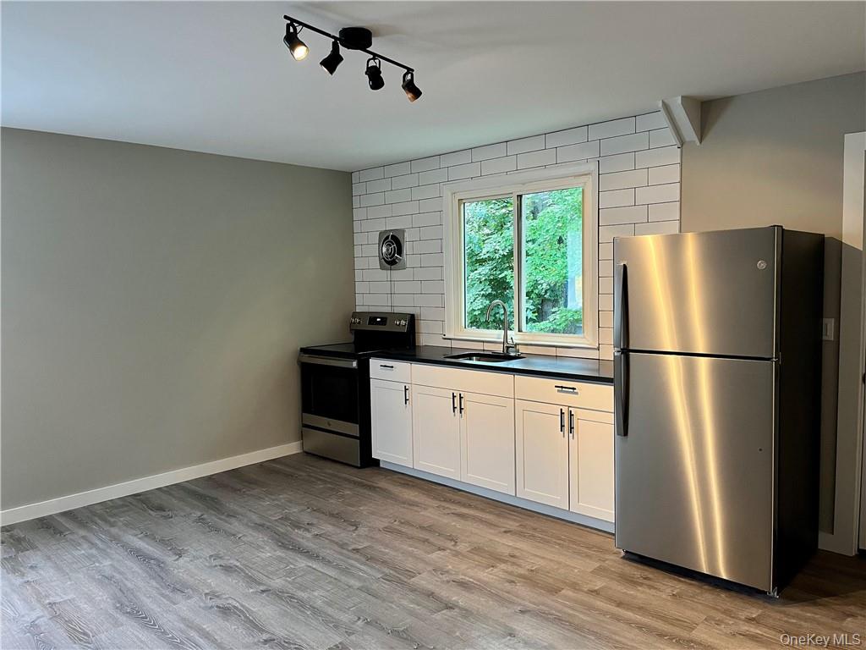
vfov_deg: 53.1
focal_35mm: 26
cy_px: 325
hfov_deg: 67.3
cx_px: 433
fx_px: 650
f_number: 1.6
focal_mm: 5.1
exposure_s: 1/60
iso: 125
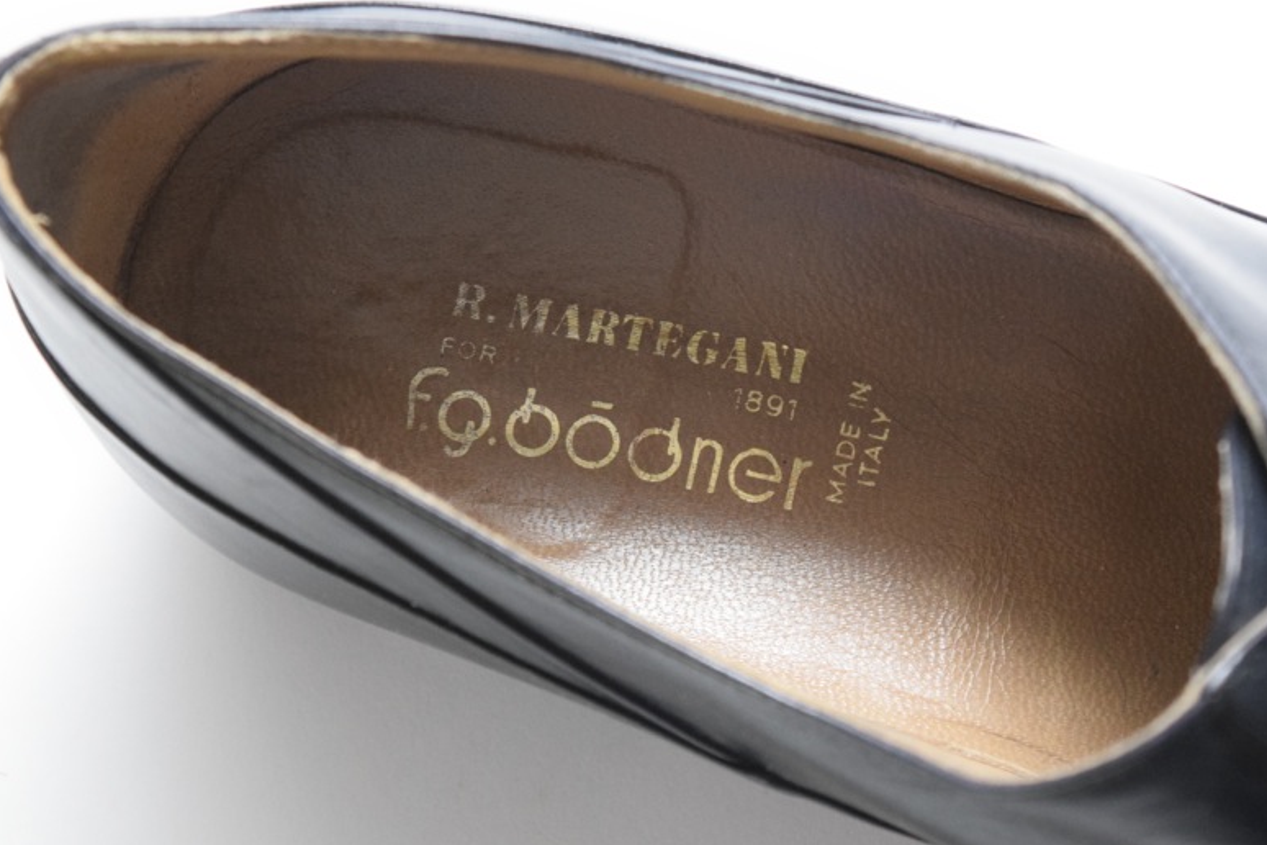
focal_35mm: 107
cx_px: 681
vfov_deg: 12.8
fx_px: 3753
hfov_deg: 19.2
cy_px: 410
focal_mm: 55
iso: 3200
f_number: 5.6
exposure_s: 1/60
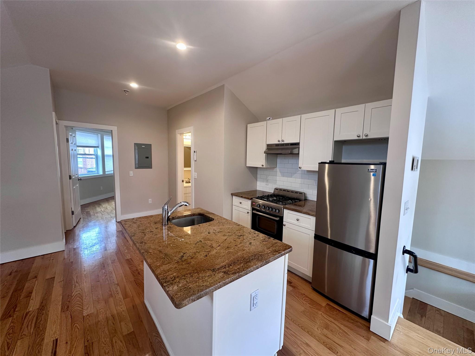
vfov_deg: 85.7
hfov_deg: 102.1
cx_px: 238
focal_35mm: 14
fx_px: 192
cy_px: 178
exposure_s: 1/60
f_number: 2.2
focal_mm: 2.22
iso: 160
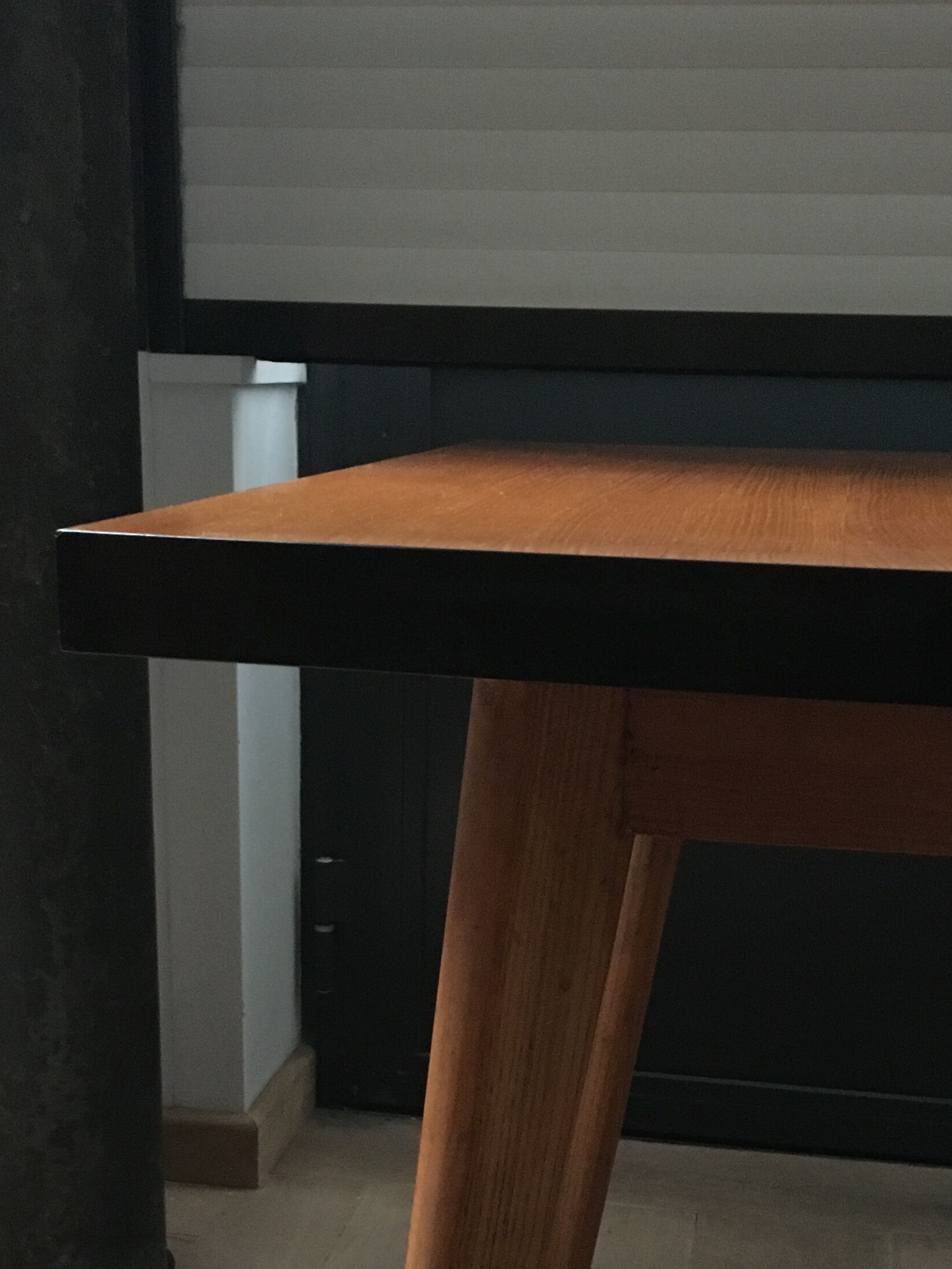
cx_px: 448
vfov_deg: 34.8
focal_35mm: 53
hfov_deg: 27.5
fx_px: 1943
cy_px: 1050
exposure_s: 1/17
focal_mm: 4.15
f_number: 2.2
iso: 250
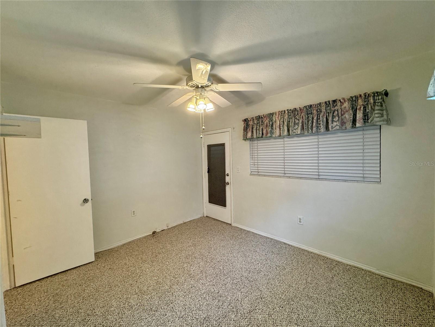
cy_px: 164
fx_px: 176
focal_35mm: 14
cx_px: 218
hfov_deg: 102.1
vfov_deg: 85.7
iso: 320
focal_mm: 2.22
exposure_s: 1/120
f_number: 2.2
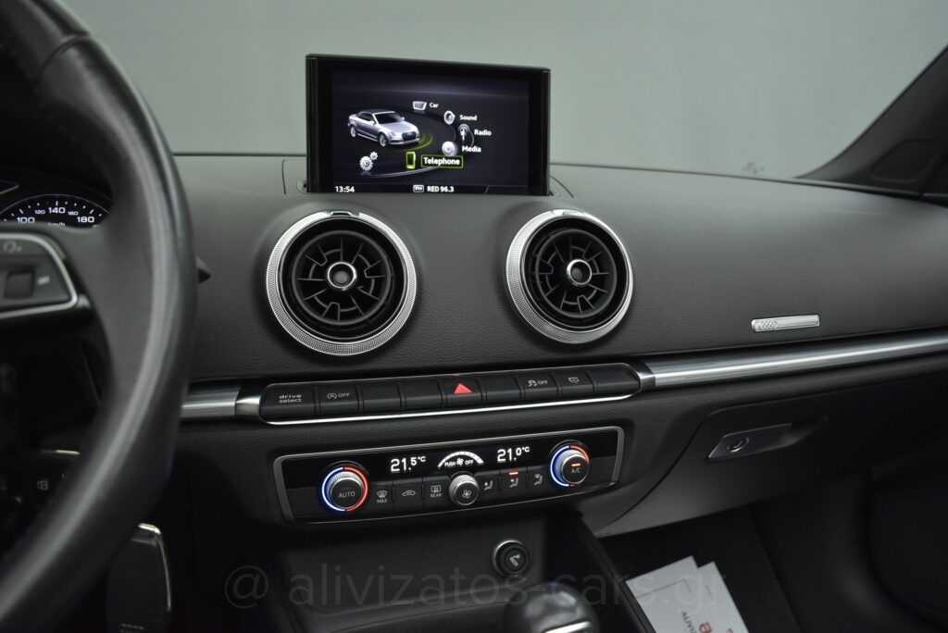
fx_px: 711
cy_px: 316
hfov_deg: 67.4
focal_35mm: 27
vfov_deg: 48.0
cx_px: 474
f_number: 3.5
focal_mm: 18
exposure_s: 1/160
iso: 1600
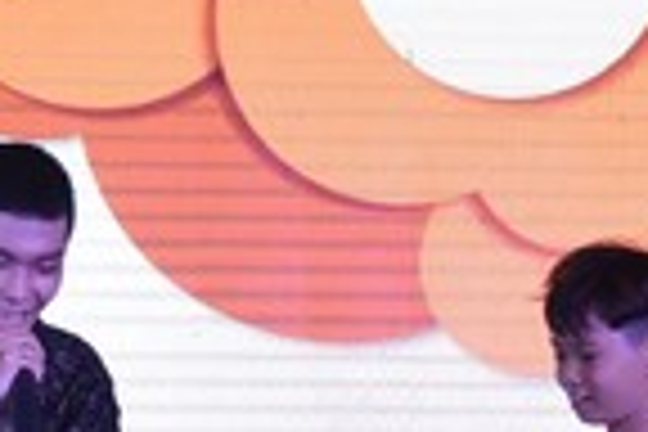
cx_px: -22
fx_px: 5022
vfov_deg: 4.9
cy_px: 378
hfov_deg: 7.3
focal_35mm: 279
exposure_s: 1/160
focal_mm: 62
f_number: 5.6
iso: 3200
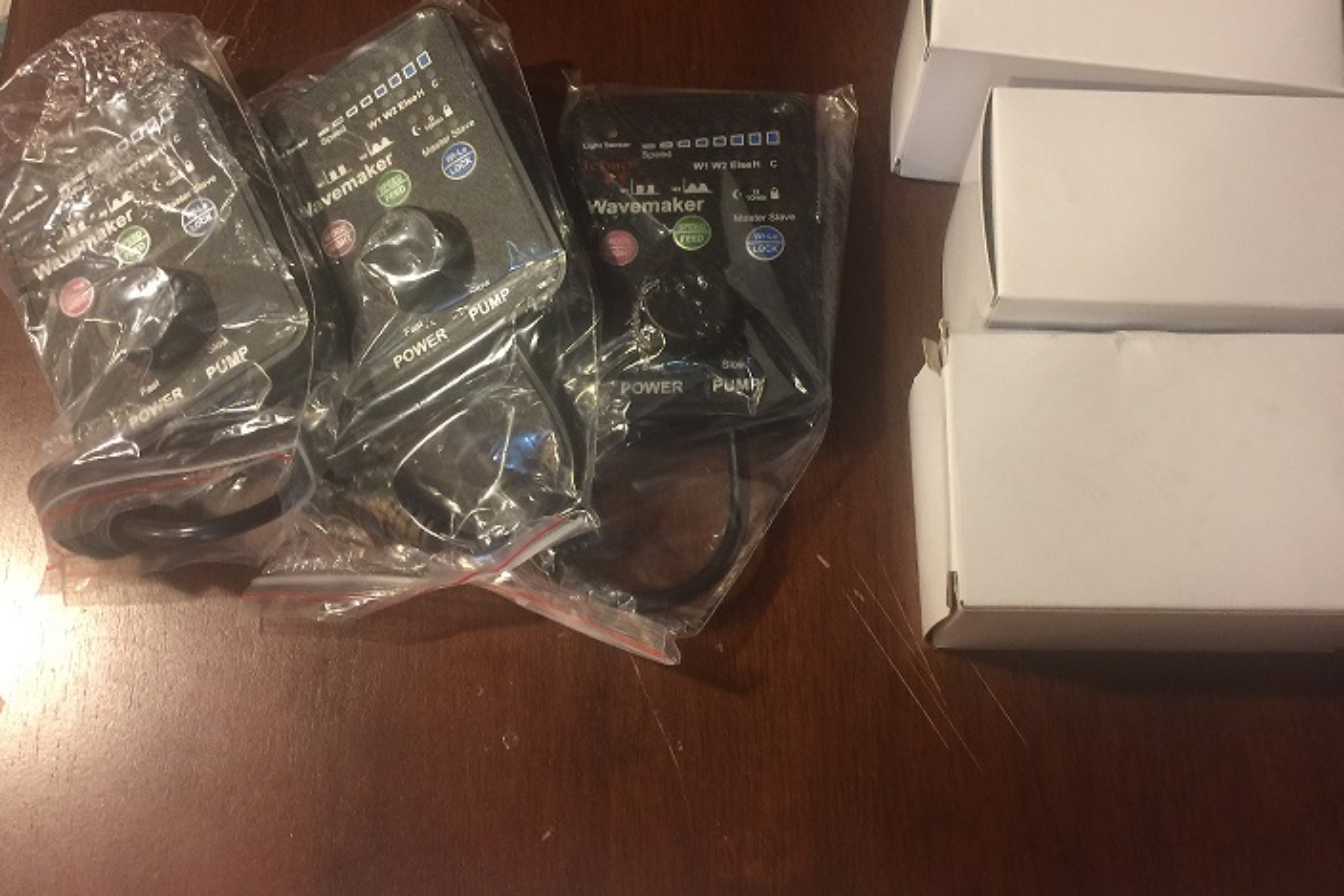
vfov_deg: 37.7
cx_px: 746
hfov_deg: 54.3
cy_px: 363
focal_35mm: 35
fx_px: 1307
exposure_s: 1/4
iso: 64
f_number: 2.2
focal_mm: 4.15
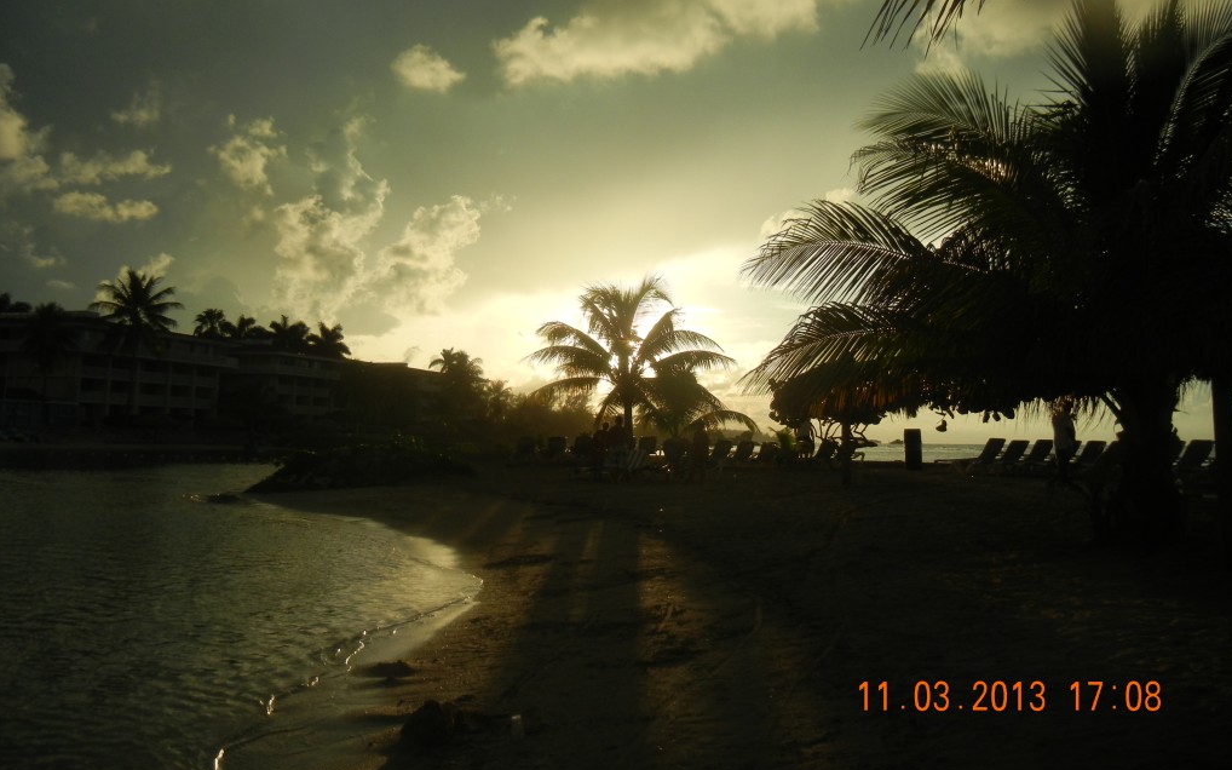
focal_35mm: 32
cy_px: 328
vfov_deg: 39.3
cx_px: 617
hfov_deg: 59.7
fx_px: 1074
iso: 160
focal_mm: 5.4
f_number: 7
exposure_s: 1/668
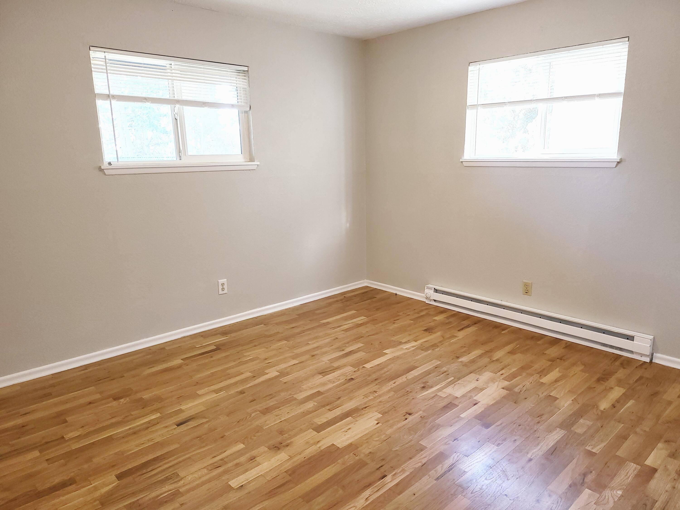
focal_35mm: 24
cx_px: 340
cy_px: 255
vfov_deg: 56.8
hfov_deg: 71.6
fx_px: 471
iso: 100
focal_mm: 5
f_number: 1.8
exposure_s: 1/60
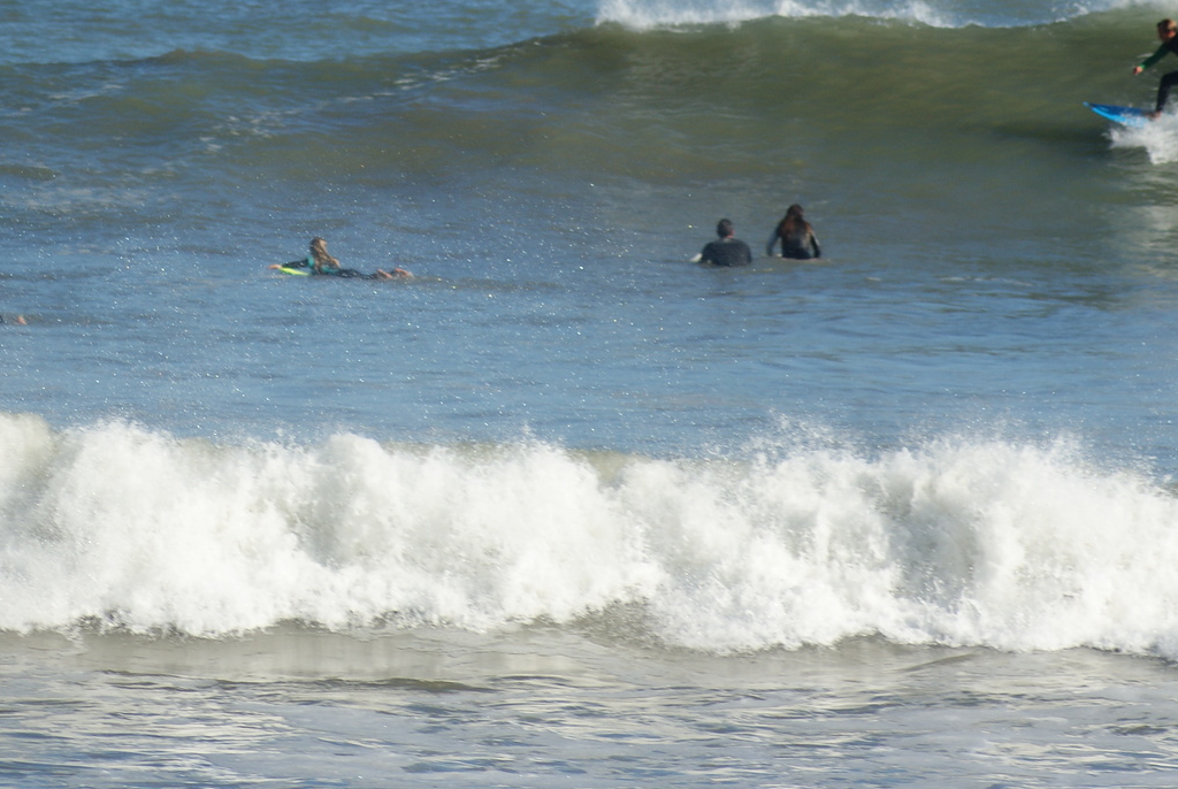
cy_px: 249
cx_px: 720
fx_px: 23037
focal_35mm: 703
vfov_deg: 2.0
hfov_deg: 2.9
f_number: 5.6
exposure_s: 1/500
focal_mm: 300
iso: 160
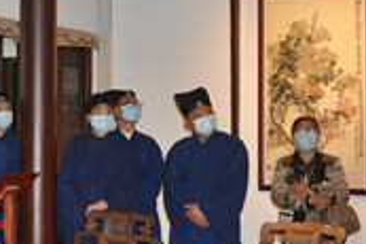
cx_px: -154
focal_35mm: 112
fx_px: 1143
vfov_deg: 12.1
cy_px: 65
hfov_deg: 16.8
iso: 800
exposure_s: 1/60
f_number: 4
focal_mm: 25
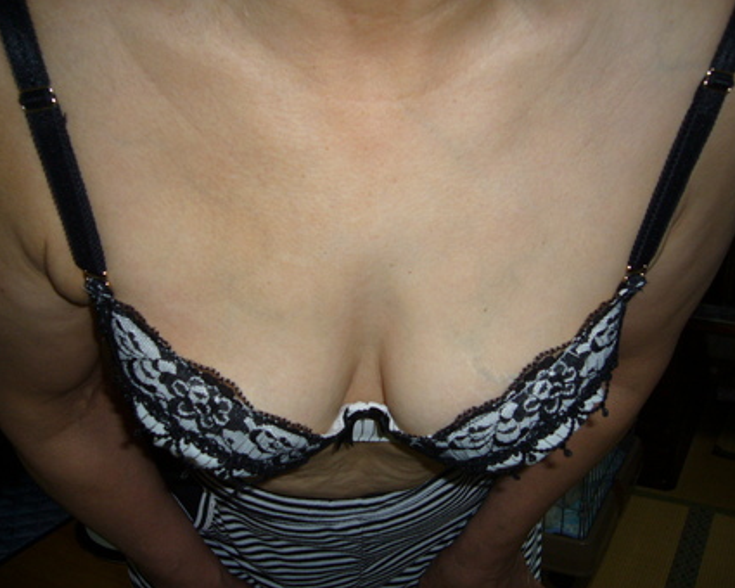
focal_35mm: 37
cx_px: 380
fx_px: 805
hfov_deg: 49.1
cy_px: 297
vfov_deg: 40.1
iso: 100
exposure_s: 1/60
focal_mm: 5.8
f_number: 2.8
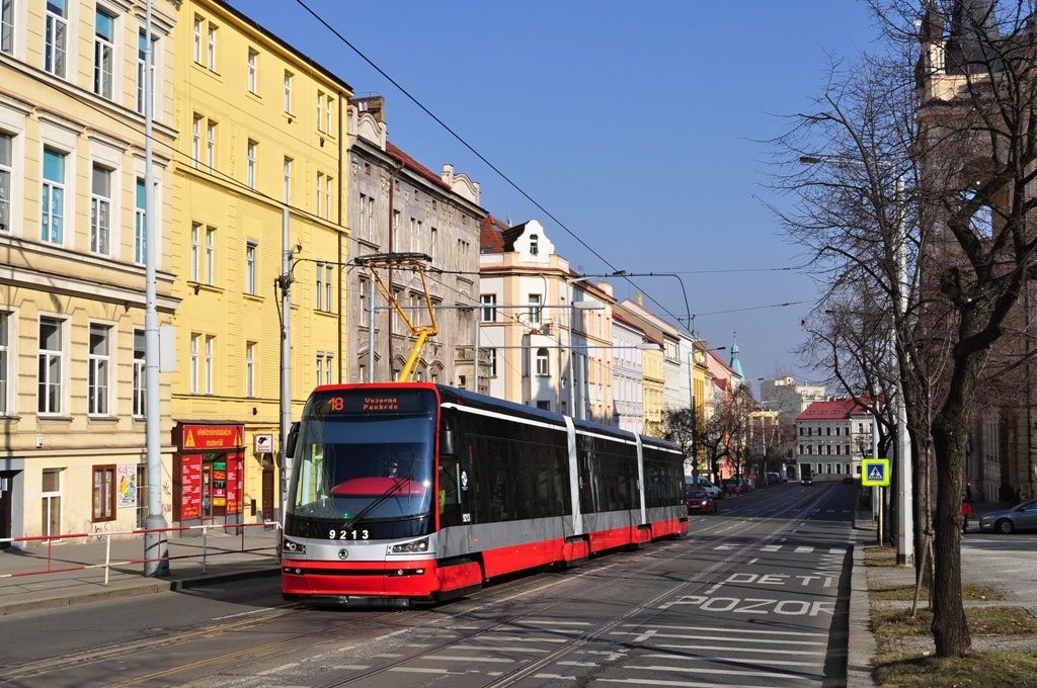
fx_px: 1295
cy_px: 344
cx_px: 518
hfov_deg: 43.7
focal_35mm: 45
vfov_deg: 29.8
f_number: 10
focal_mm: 30
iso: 250
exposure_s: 1/400
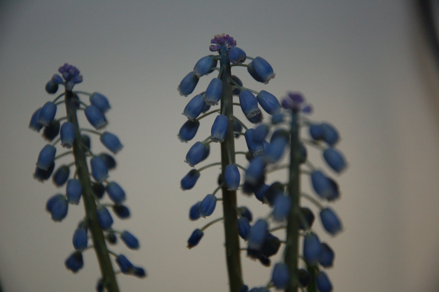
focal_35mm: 158
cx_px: 220
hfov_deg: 13.1
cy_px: 146
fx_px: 1919
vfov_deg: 8.7
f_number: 5.6
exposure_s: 1/40
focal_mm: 105
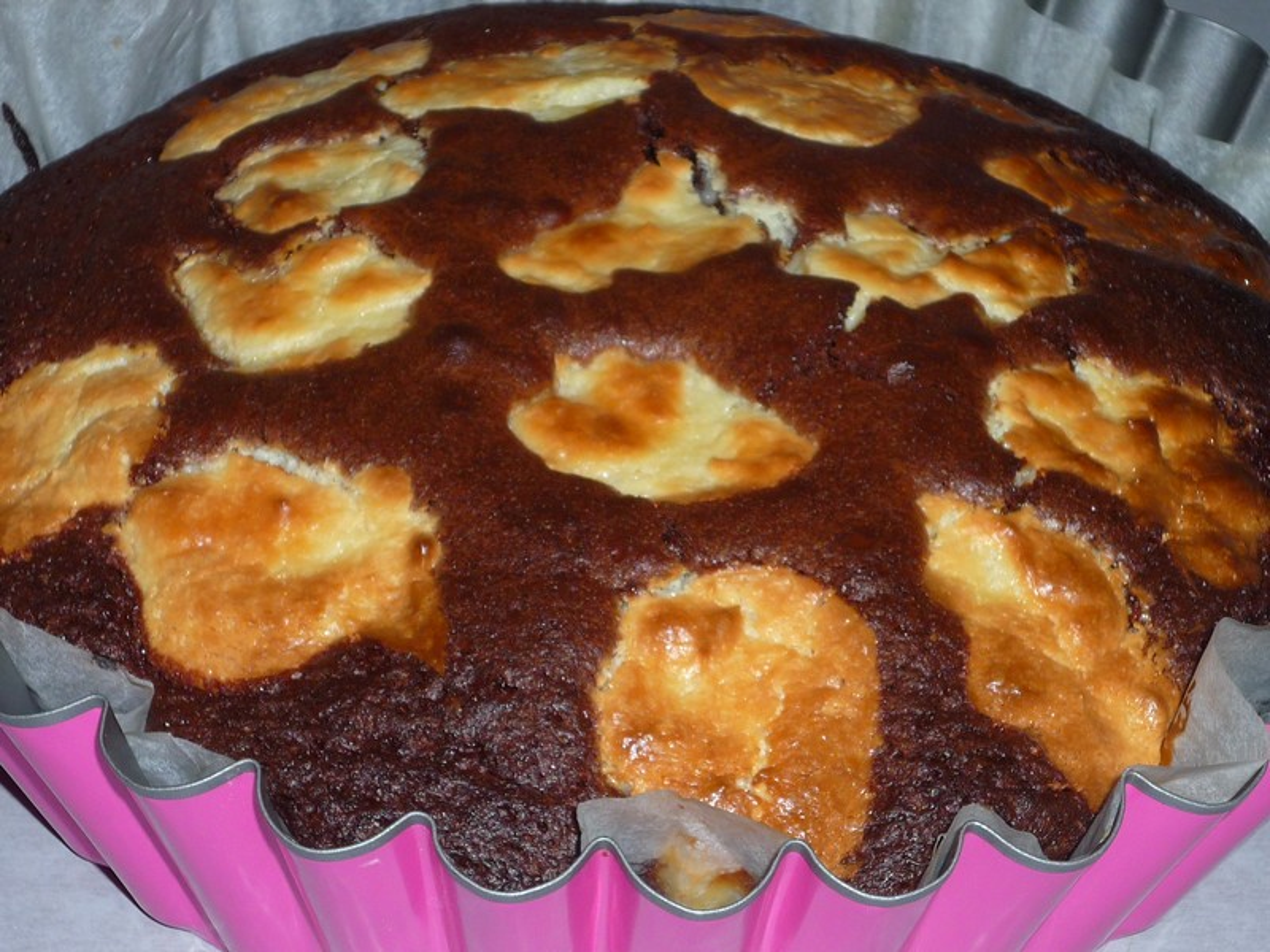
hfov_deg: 20.2
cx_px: 635
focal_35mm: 97
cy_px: 476
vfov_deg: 15.2
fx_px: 3559
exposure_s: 1/40
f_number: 5.4
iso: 100
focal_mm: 12.2
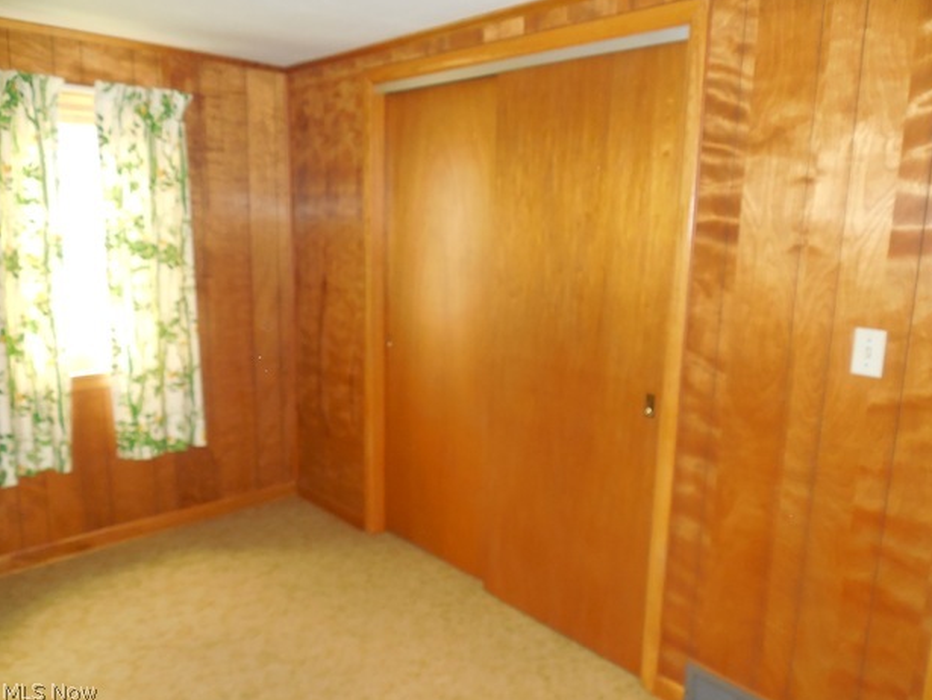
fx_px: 700
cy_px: 344
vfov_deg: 53.1
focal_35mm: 26
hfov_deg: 67.3
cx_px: 482
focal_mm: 4.5
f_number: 3.3
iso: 500
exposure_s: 1/25
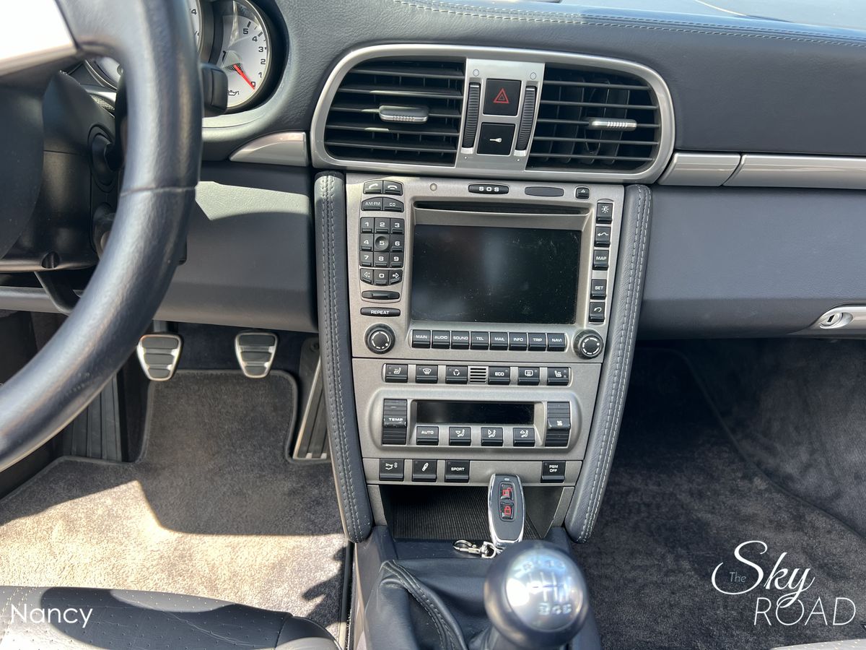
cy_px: 325
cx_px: 433
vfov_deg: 53.1
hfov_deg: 67.3
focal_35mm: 26
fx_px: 650
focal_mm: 5.7
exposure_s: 1/121
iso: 40
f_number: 1.5
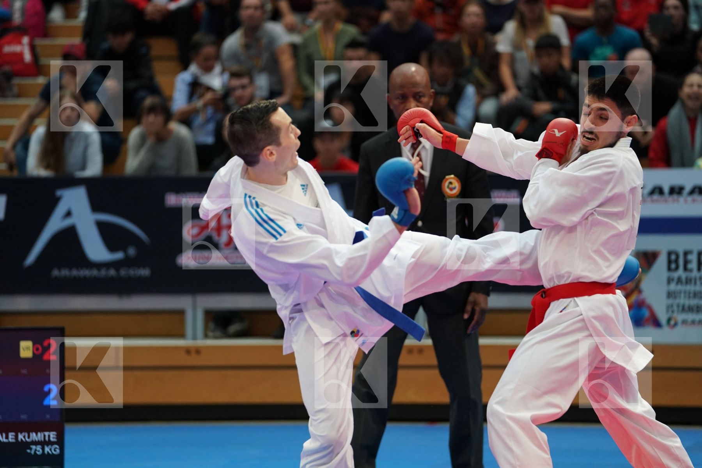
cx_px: 351
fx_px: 3393
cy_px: 234
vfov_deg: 7.9
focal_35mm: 174
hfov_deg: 11.8
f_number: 2.8
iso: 2000
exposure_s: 1/1000
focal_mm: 174
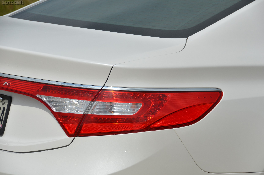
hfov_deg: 11.4
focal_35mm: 180
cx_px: 132
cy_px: 88
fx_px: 1317
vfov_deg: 7.6
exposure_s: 1/2000
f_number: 8
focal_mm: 120
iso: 250
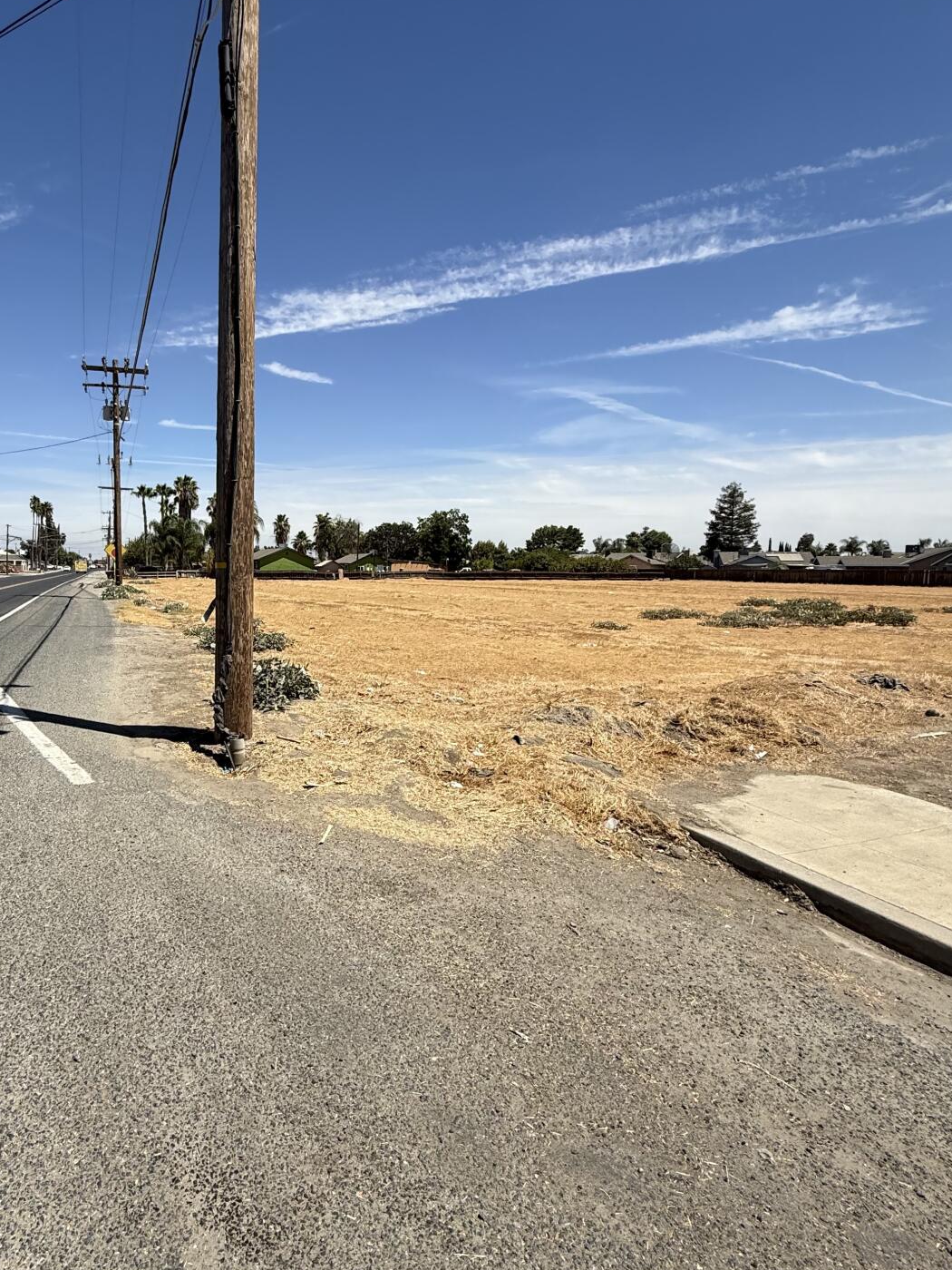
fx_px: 733
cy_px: 632
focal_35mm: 20
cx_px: 303
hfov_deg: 64.0
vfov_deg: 81.7
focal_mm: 2.22
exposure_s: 1/3125
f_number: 2.2
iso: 50
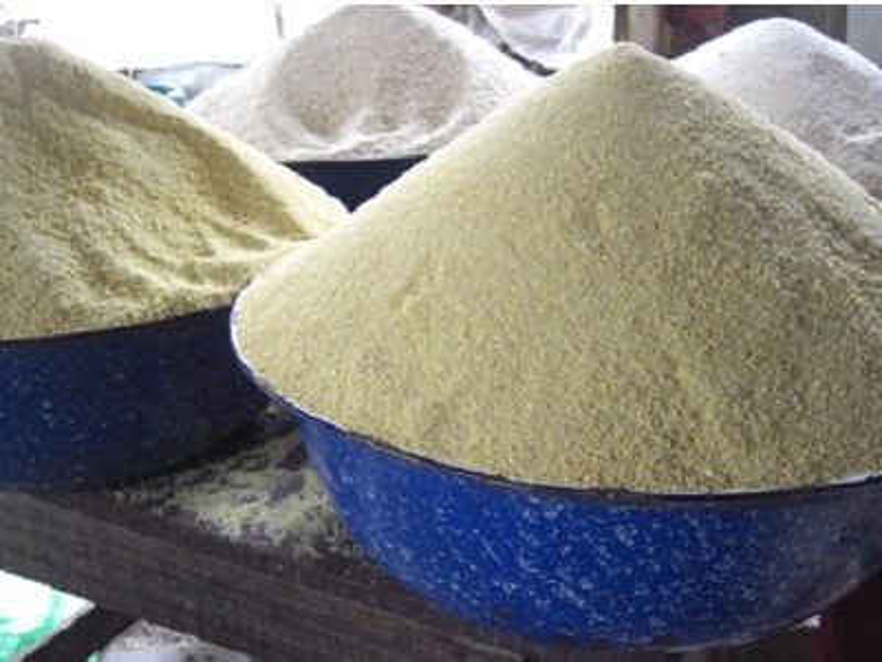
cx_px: 441
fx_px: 968
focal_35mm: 38
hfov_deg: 49.0
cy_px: 331
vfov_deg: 37.7
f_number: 2.8
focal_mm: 7.9
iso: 400
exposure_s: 1/100
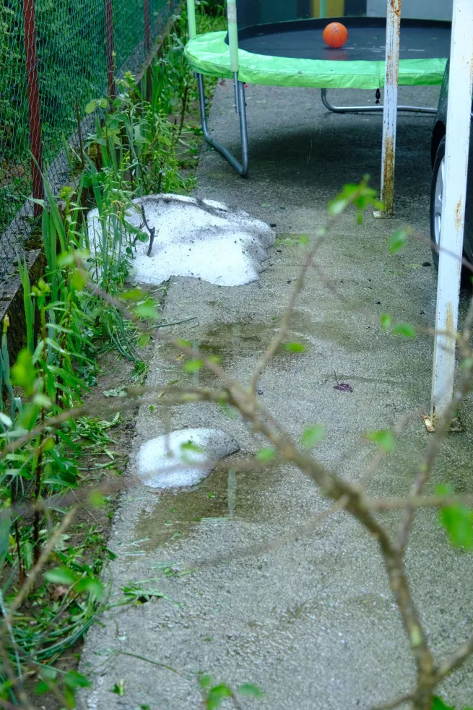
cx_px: 238
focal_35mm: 58
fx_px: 1143
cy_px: 311
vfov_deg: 34.4
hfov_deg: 23.4
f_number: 2.8
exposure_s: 1/160
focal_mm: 33.2
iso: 200
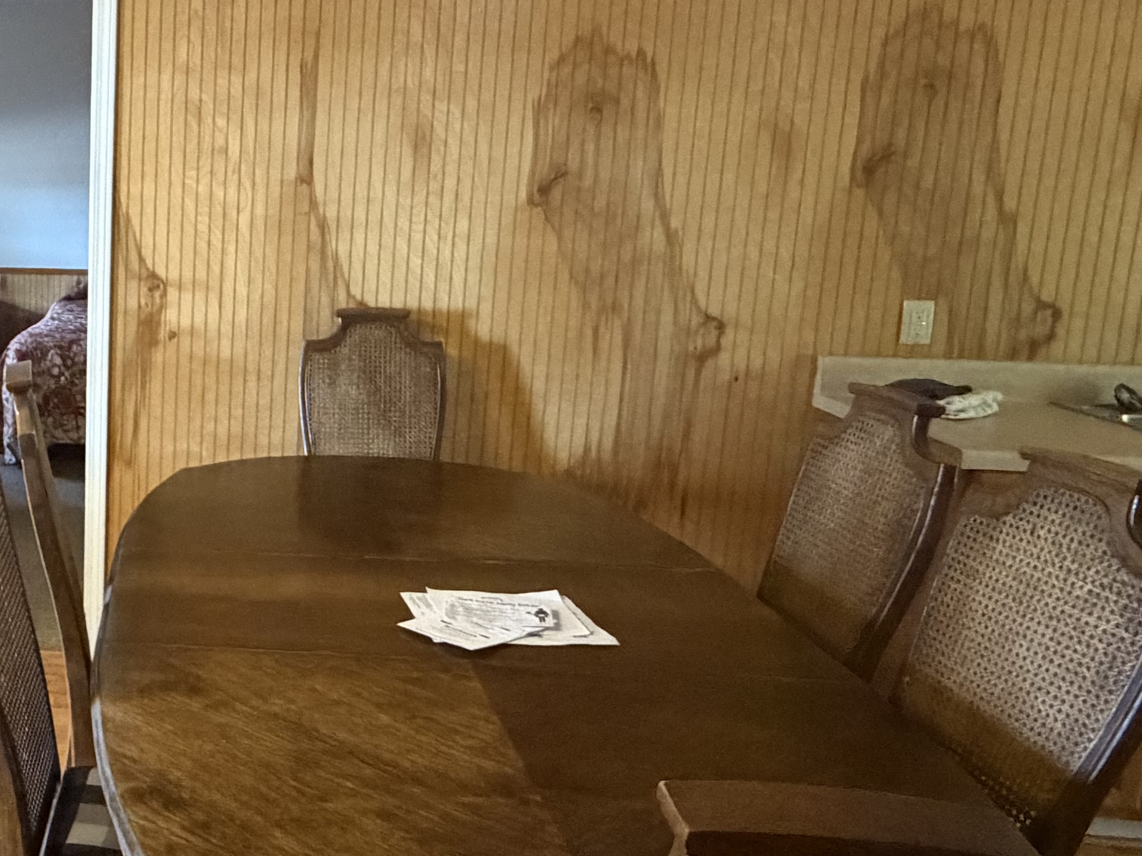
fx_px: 1188
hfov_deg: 44.6
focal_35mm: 36
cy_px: 354
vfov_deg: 39.5
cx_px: 31
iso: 1250
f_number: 2.2
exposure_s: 1/60
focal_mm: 2.22
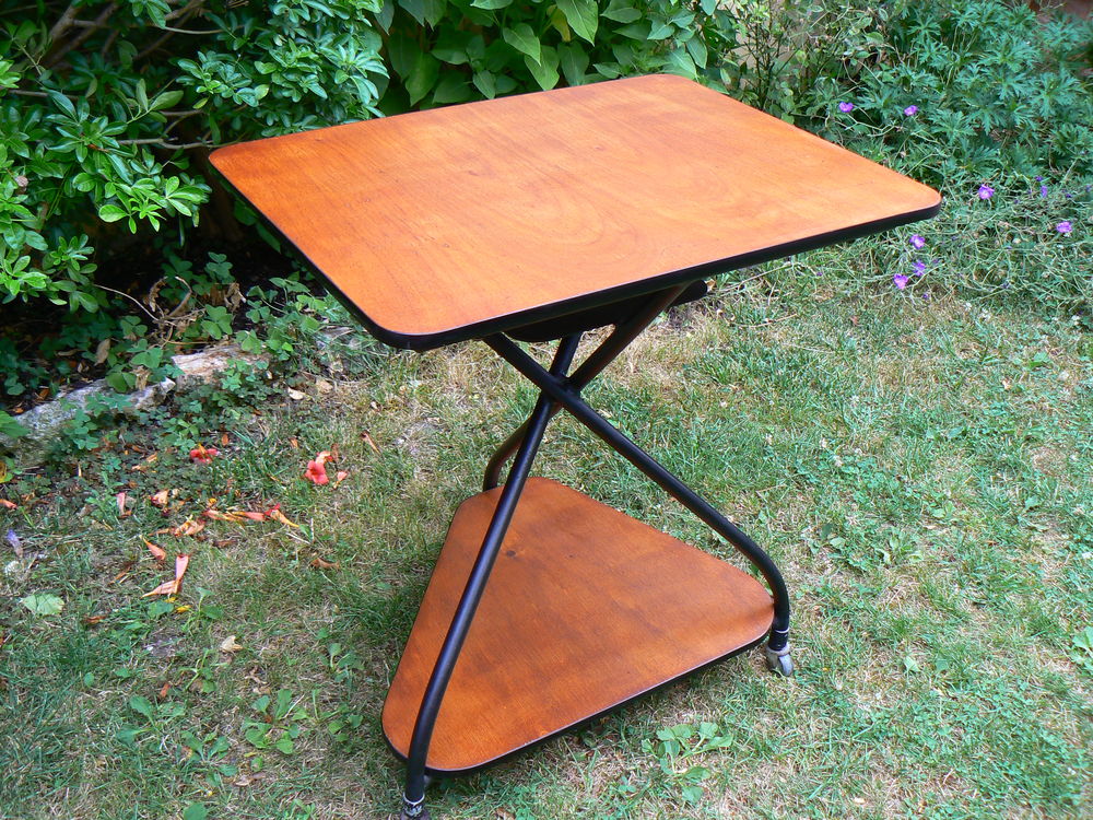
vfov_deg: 39.7
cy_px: 410
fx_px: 1137
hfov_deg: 51.4
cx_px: 546
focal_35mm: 36
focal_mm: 6
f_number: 2.8
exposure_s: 1/50
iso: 80
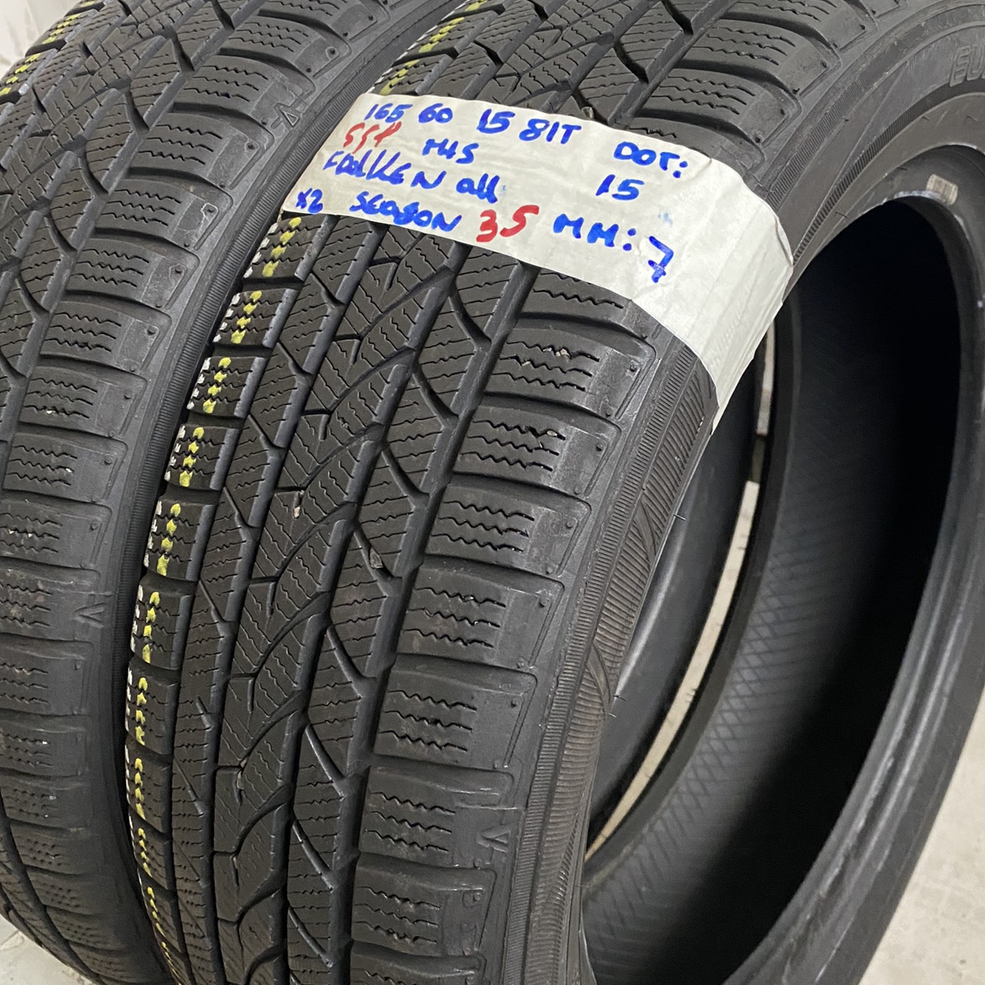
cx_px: 561
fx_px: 1191
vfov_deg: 44.9
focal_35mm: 37
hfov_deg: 44.8
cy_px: 492
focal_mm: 4.25
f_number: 1.8
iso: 320
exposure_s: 1/60
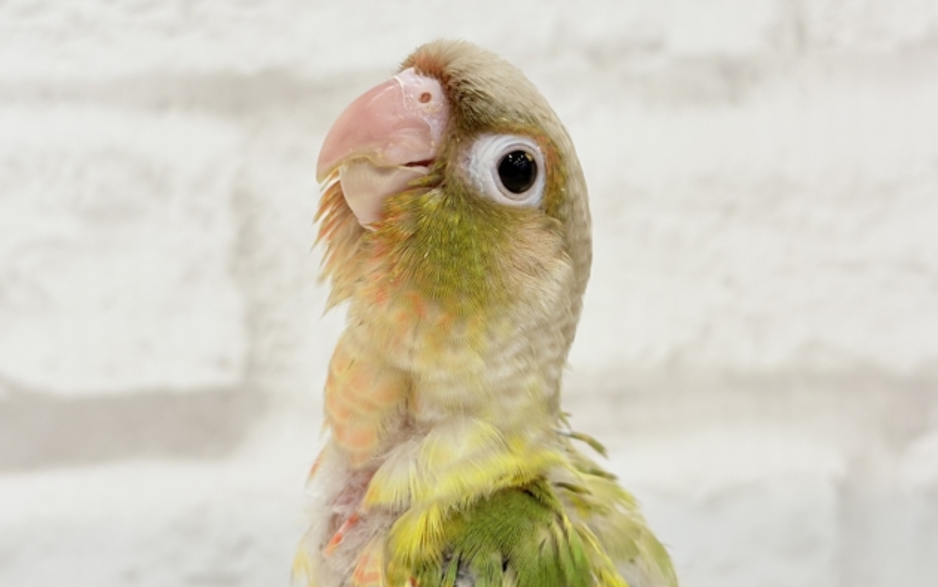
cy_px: 255
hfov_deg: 36.3
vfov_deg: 23.1
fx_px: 1432
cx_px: 466
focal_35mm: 56
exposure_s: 1/50
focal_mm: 5.96
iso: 40
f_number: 1.6
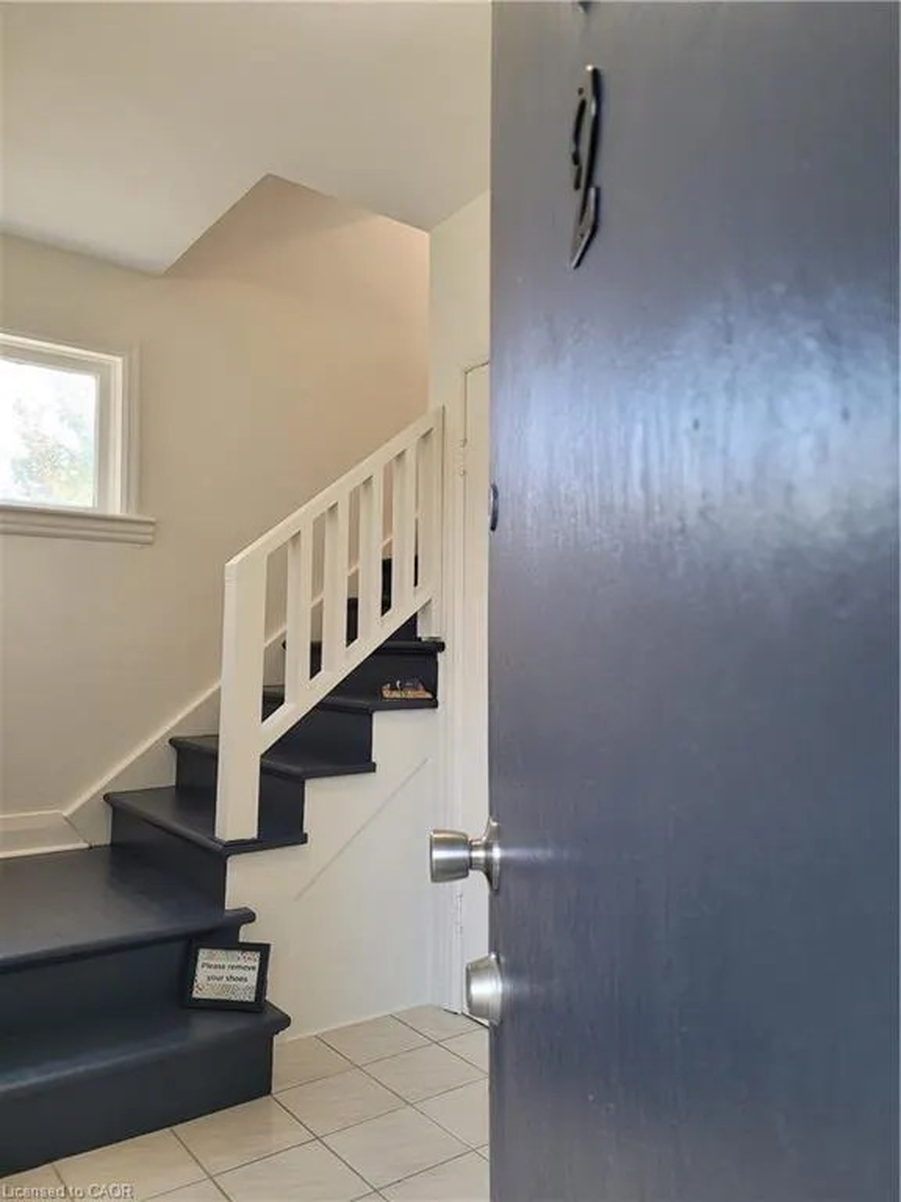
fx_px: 902
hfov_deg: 53.1
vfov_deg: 67.3
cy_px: 601
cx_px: 450
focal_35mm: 26
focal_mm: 5.4
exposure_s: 1/120
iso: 200
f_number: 1.8
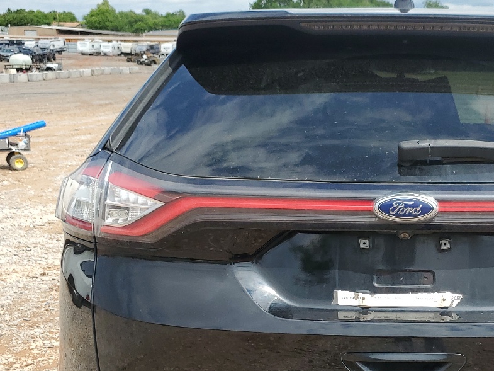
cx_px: 393
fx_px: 756
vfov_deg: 27.1
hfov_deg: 35.1
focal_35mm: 53
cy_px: 282
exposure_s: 1/2500
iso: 50
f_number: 1.5
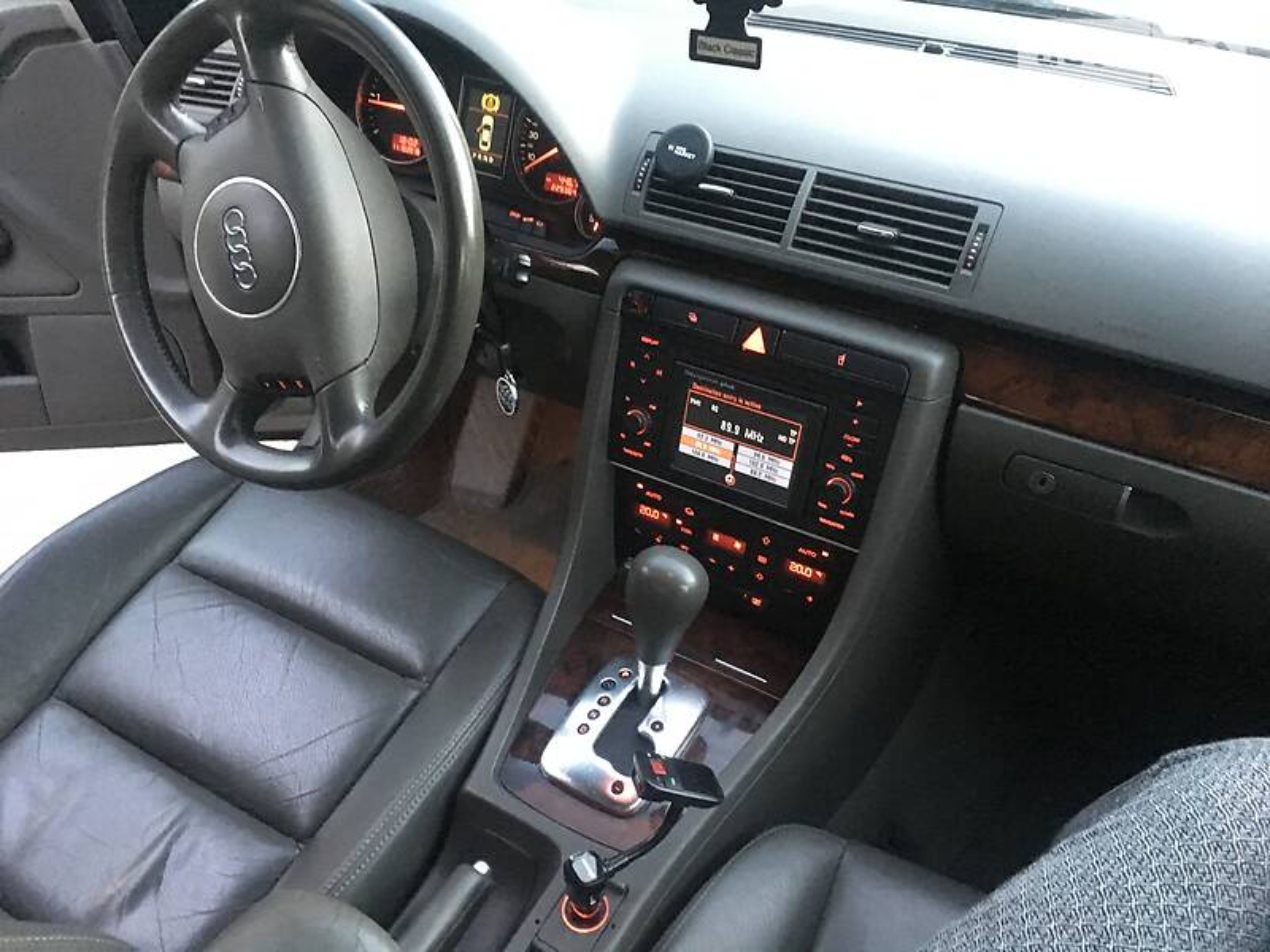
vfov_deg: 48.2
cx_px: 635
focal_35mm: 29
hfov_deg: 61.7
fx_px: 1064
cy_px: 476
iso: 640
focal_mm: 4.2
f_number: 2.2
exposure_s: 1/17
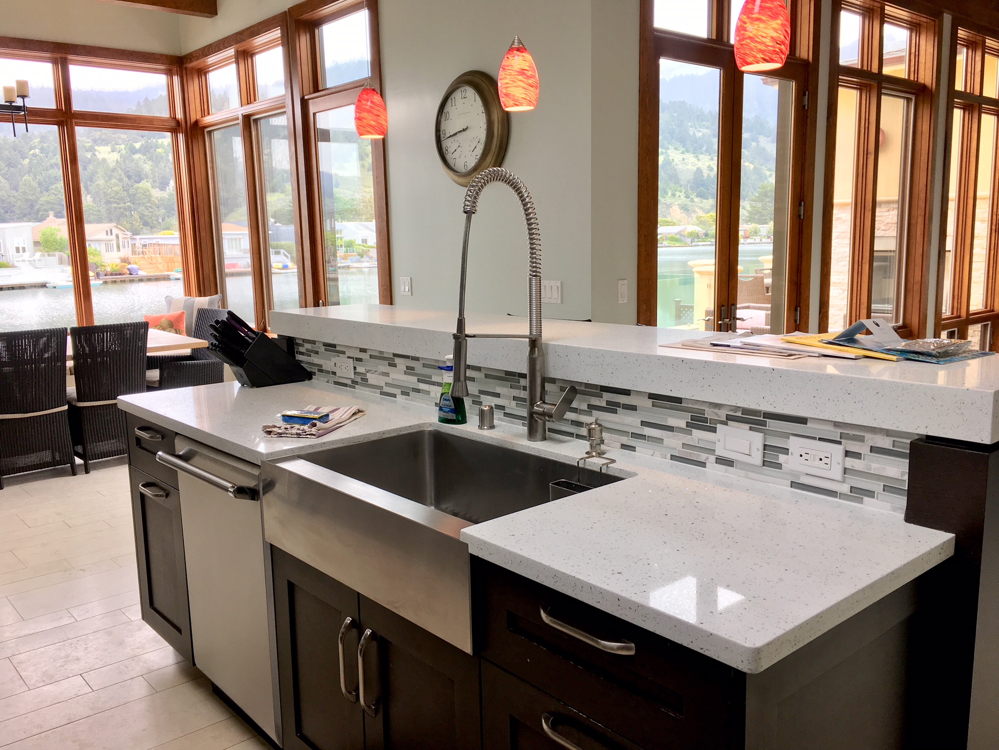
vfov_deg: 48.2
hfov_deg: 61.7
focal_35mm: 29
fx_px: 837
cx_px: 500
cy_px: 375
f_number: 2.2
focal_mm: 4.15
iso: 25
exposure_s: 1/60
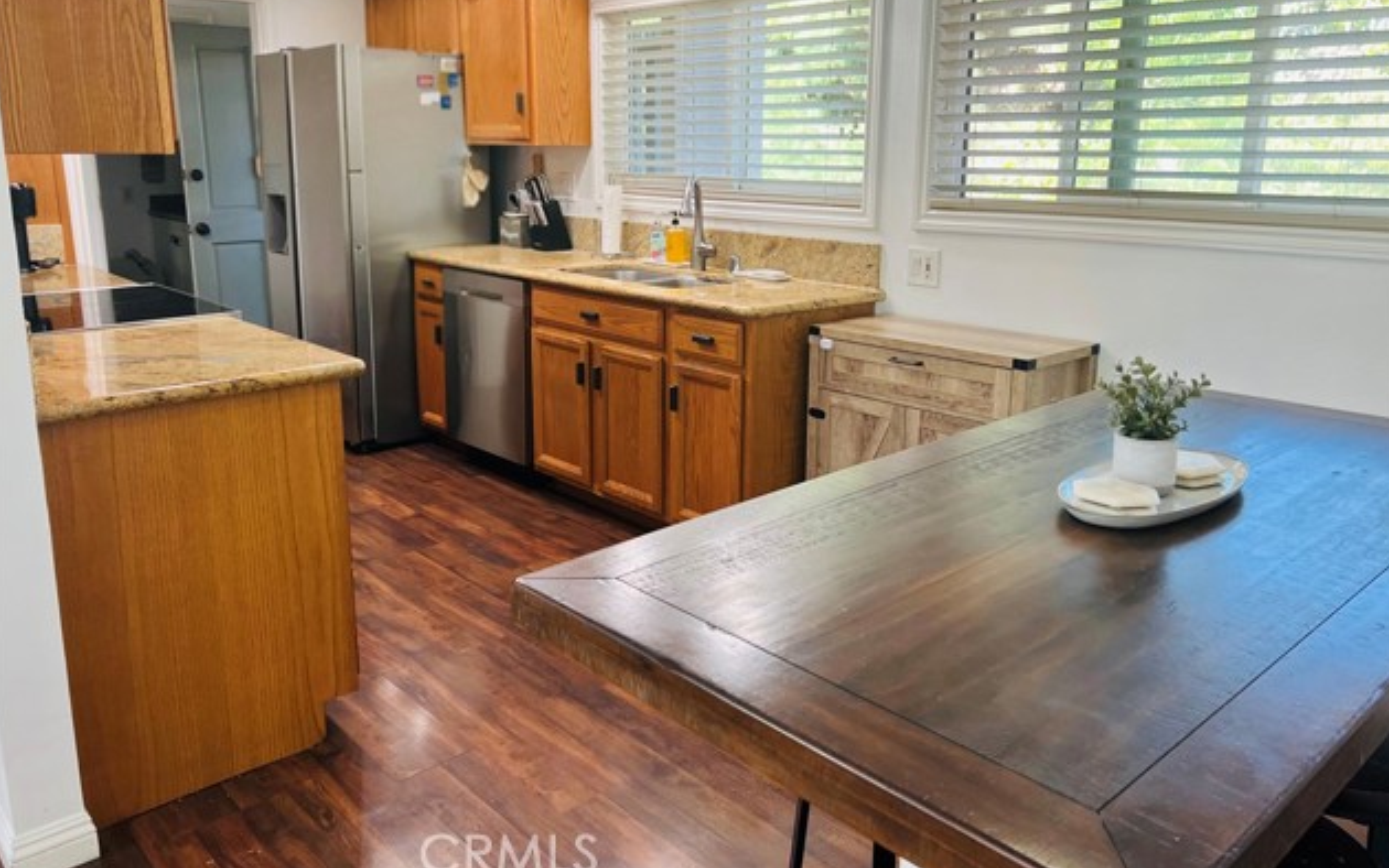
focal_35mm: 28
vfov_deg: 44.4
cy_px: 357
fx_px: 1060
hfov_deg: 66.5
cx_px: 697
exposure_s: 1/120
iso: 100
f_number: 1.5
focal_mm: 5.7
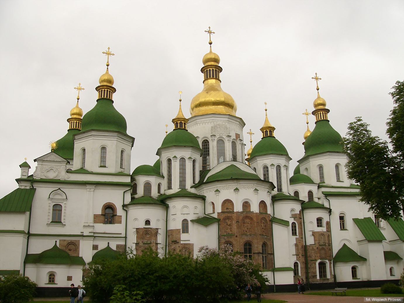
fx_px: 420
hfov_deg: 51.4
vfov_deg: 39.6
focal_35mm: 36
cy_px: 152
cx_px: 202
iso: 50
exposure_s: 1/250
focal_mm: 6
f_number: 4.6
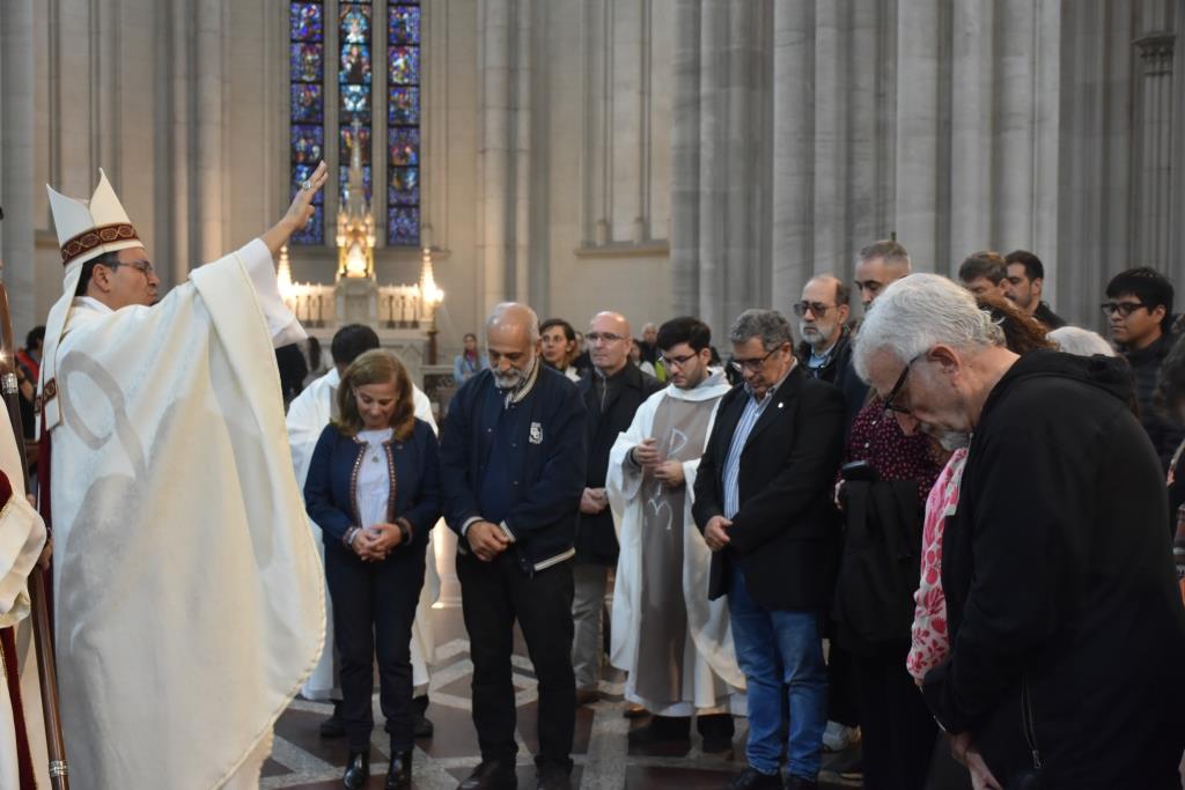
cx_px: 592
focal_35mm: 51
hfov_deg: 38.9
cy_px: 395
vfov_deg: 26.5
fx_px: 1679
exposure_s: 1/40
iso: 1250
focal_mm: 34
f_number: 4.2
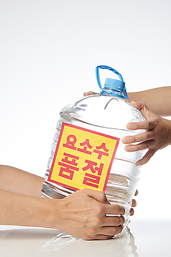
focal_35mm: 65
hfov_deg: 20.9
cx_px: 86
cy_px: 128
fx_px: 463
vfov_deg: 30.9
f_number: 22
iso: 100
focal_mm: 65
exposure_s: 1/125
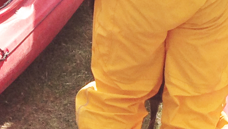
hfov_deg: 11.2
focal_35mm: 191
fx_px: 1155
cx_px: 39
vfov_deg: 6.1
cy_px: -170
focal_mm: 4.12
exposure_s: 1/1466
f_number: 2.4
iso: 50
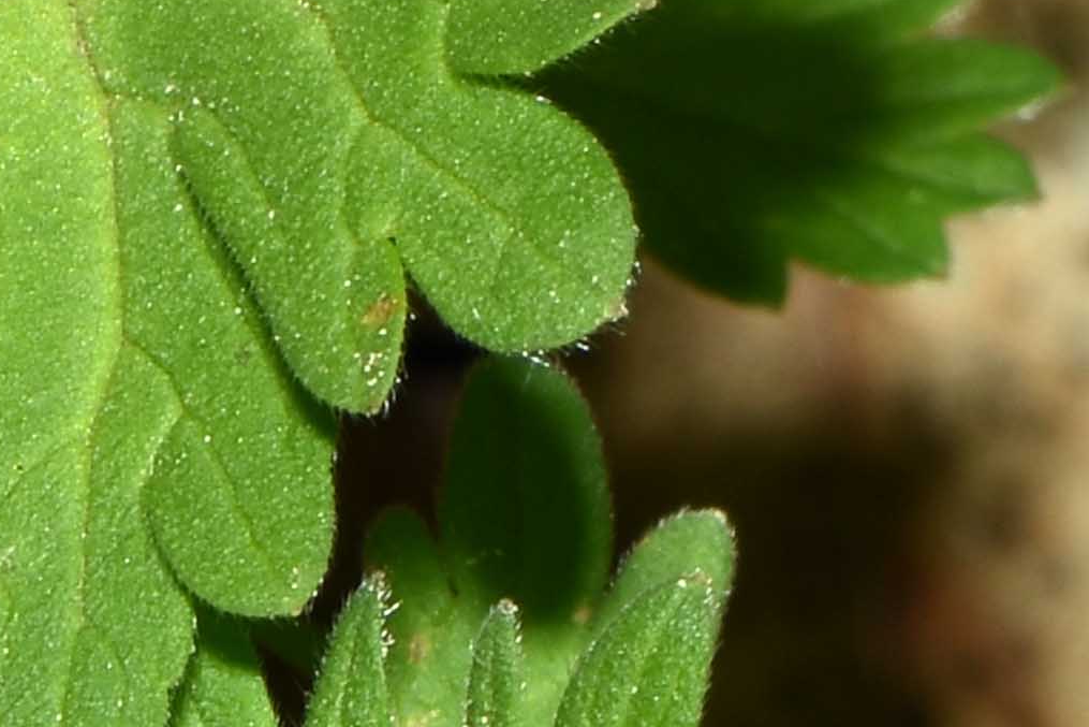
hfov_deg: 2.2
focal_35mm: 931
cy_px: 779
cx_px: 257
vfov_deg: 1.5
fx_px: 28163
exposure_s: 1/250
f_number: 16
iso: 100
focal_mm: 105
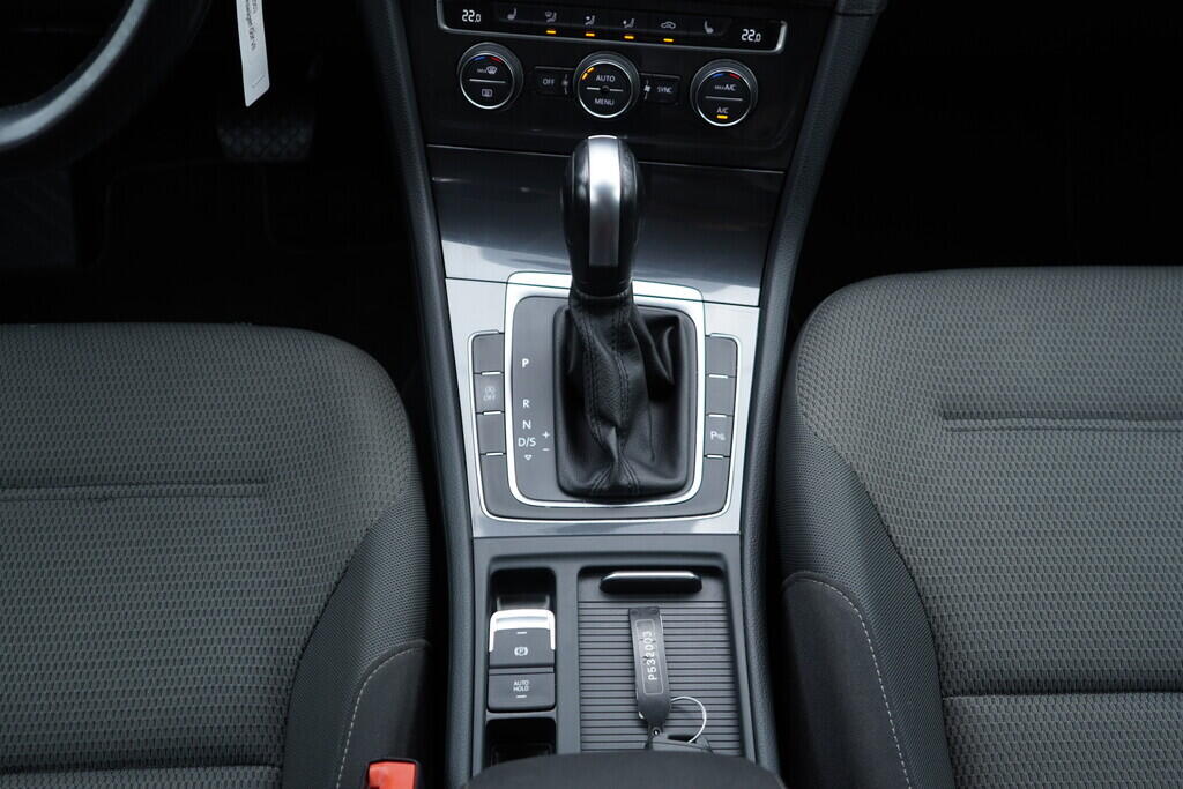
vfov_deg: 36.9
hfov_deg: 53.1
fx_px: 1183
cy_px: 394
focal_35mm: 36
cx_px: 592
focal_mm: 24
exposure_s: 1/40
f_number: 2.8
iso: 200
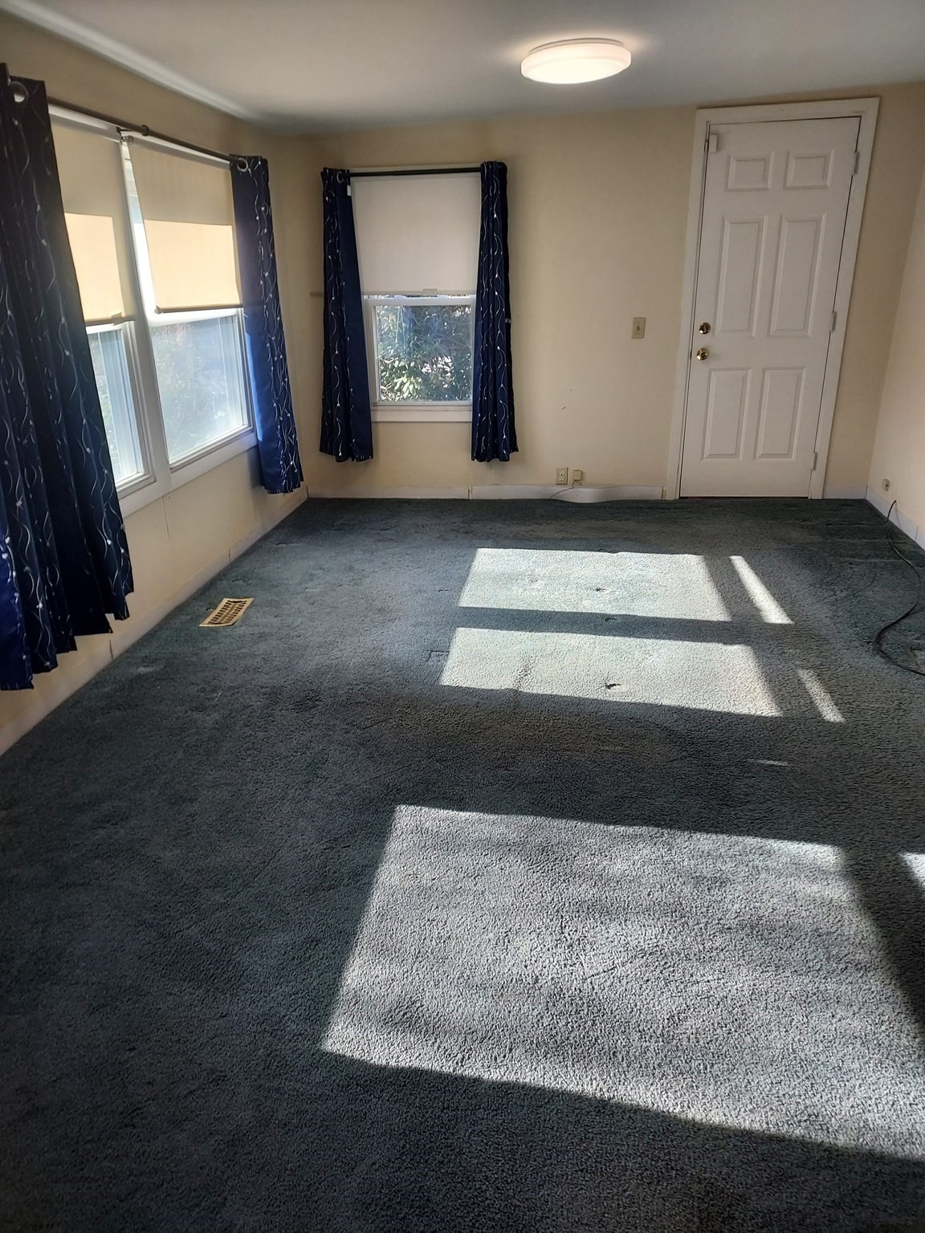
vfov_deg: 71.6
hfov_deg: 56.8
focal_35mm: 24
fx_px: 855
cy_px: 616
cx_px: 462
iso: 64
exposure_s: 1/120
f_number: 1.8
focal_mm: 4.6
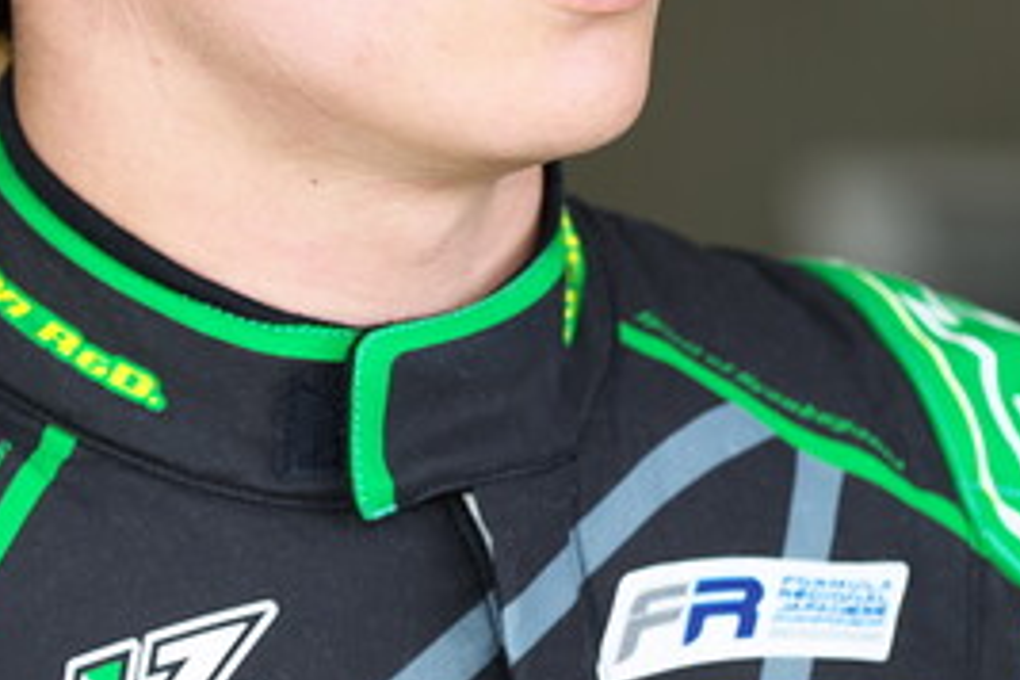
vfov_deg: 4.2
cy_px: -34
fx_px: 9151
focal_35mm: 323
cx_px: 669
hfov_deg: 6.4
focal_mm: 120
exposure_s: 1/250
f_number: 4.8
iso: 800
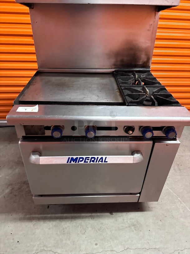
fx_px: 176
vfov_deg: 71.6
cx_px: 95
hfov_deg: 56.8
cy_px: 127
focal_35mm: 24
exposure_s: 1/60
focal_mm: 6.86
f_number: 1.78
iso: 640
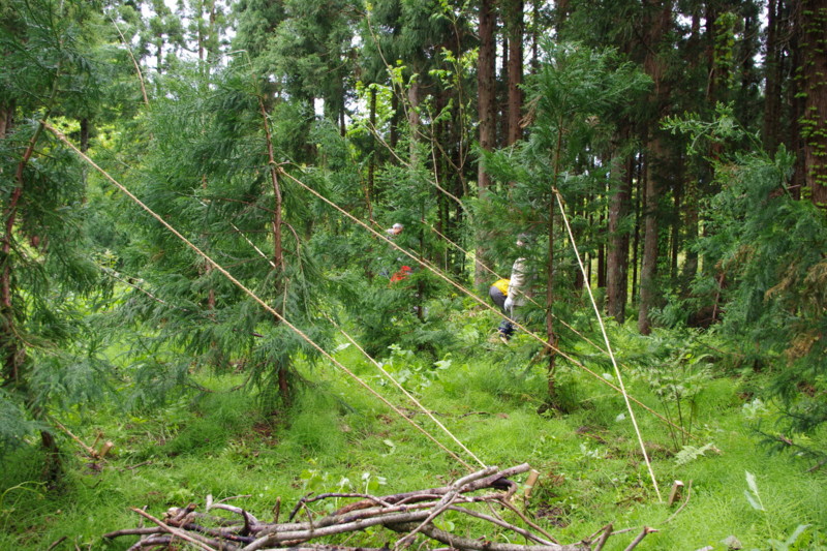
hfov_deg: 60.3
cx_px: 414
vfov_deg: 42.3
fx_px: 712
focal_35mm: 31
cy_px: 276
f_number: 5
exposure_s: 1/50
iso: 200
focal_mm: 21.25
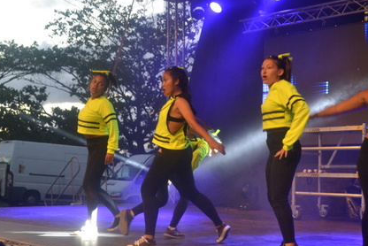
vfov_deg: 22.6
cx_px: 164
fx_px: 614
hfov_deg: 33.3
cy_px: 155
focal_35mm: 60
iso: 1600
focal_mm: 26
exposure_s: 1/100
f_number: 5
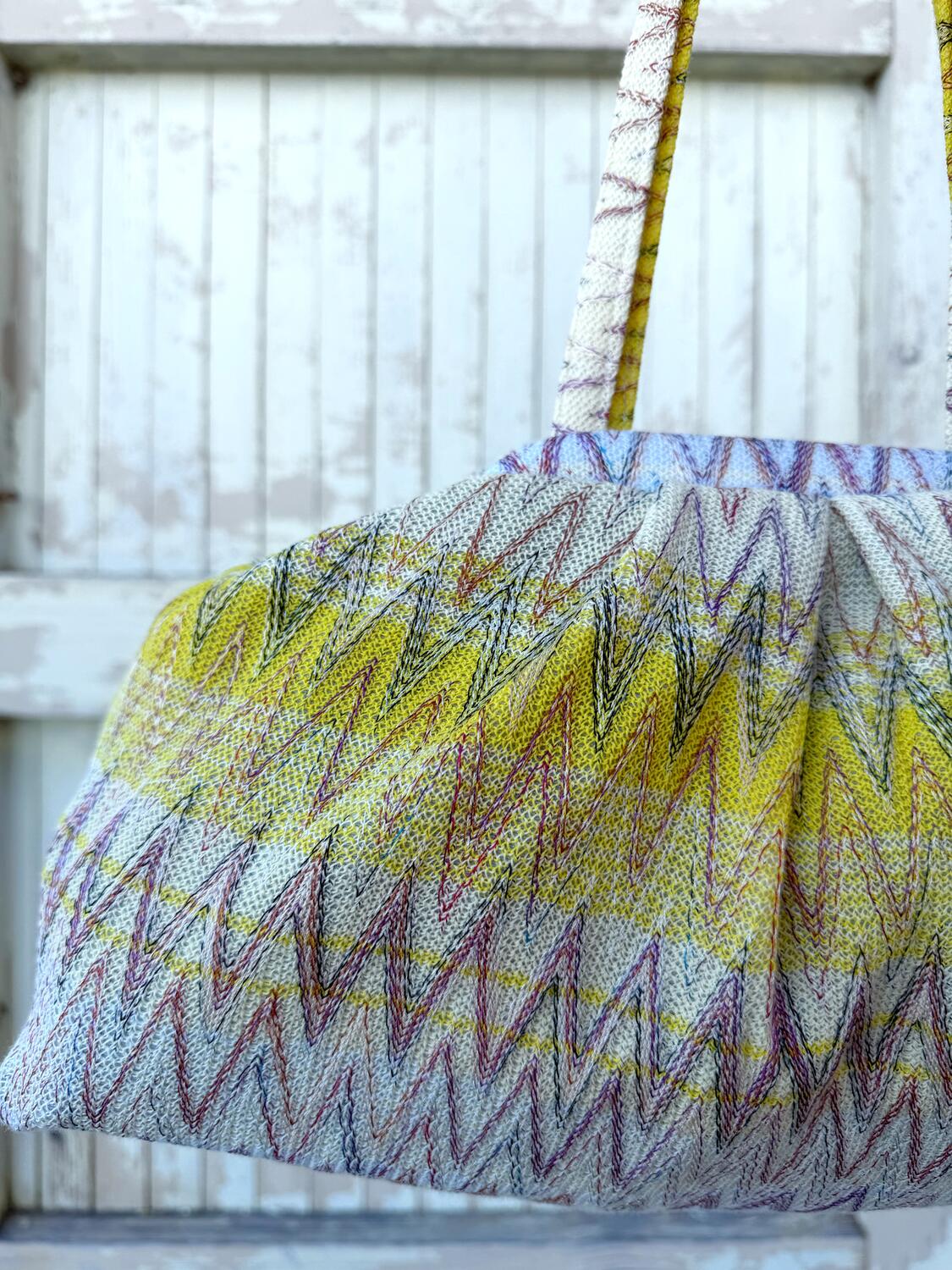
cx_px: 476
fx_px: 880
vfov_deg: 71.6
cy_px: 635
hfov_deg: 56.8
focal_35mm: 24
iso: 80
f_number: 1.78
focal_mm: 6.76
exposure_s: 1/909
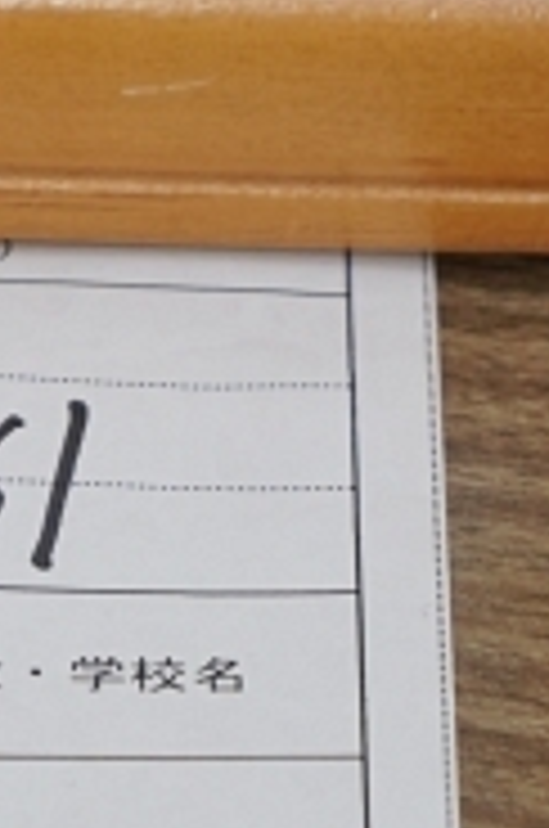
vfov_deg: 3.8
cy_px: -1274
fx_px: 12146
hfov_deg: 2.6
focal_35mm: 529
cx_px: -410
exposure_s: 1/50
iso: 1250
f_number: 8
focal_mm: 81
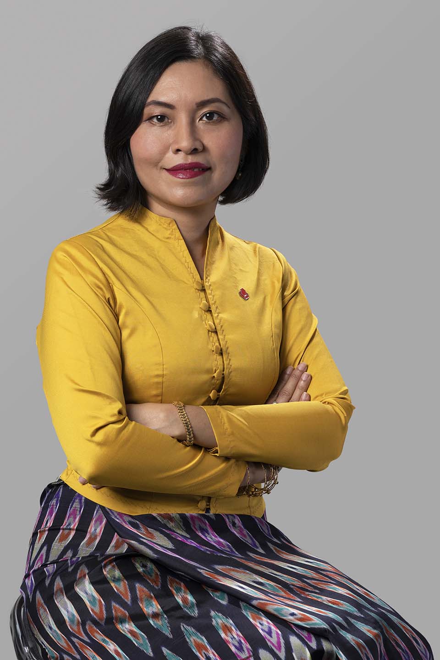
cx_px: 220
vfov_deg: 19.5
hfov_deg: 13.0
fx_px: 1925
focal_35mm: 105
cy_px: 330
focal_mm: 105
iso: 250
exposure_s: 1/200
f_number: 8
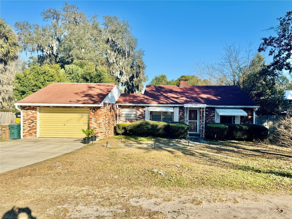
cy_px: 110
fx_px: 202
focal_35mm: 24
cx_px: 146
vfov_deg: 56.8
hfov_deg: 71.6
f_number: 1.78
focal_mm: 6.76
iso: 80
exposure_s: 1/3597
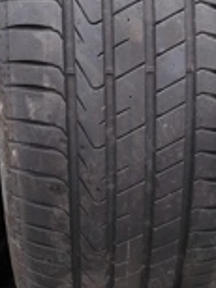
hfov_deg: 24.4
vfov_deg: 32.1
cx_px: 109
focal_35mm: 60
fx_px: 498
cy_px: 158
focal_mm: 6.19
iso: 80
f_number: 1.65
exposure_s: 1/100
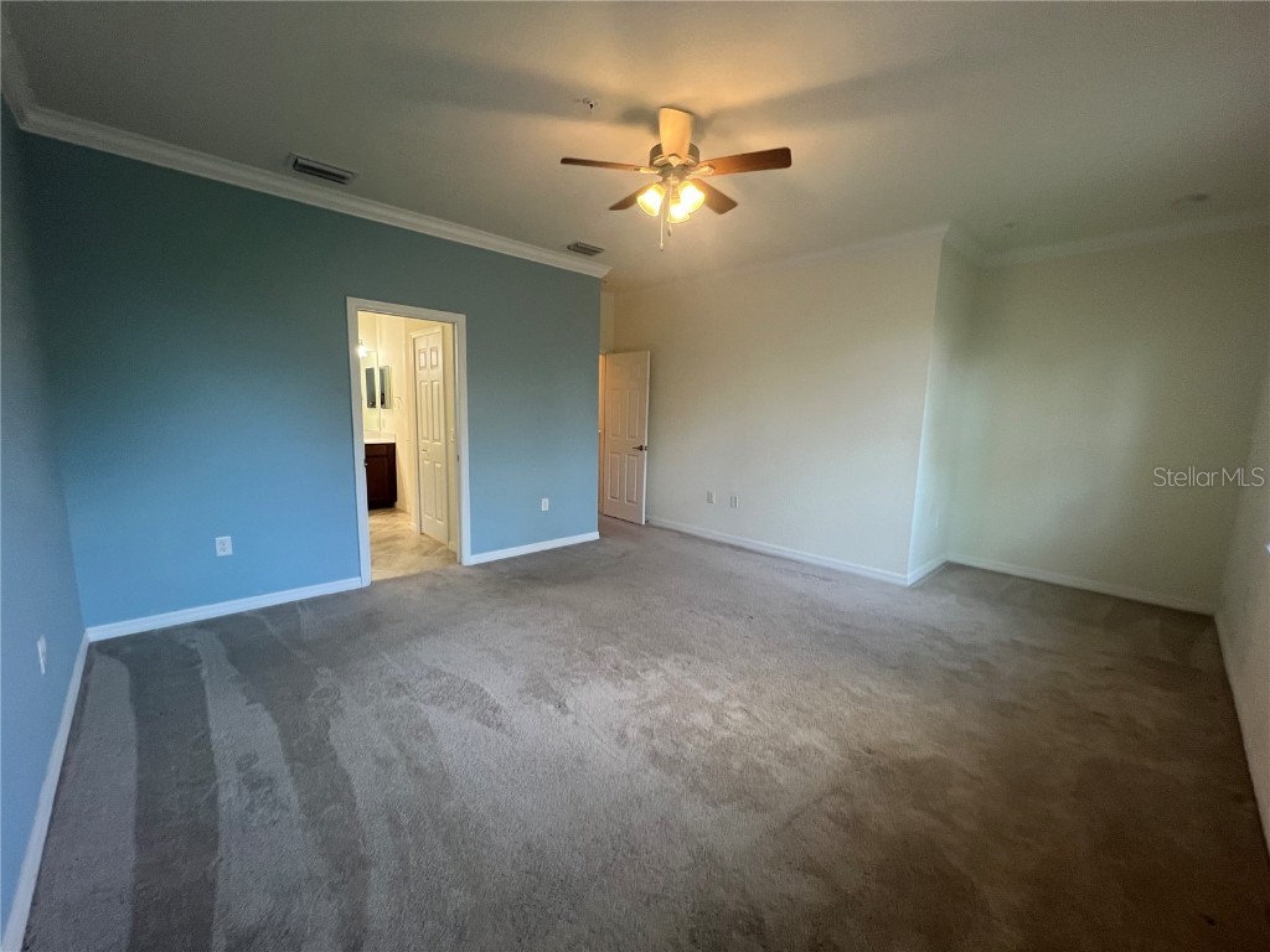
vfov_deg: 89.9
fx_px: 477
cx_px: 635
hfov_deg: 106.2
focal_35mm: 13
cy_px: 476
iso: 200
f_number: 1.8
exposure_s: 1/120
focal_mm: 1.57
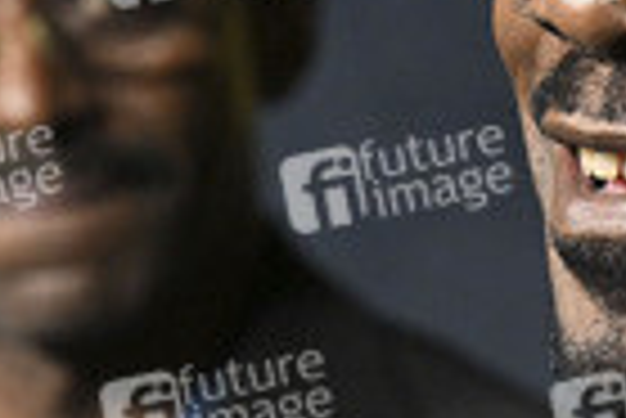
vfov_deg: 2.1
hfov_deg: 3.1
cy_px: 67
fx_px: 11401
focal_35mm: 655
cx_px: 727
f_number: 5.6
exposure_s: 1/320
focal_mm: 135
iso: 2500
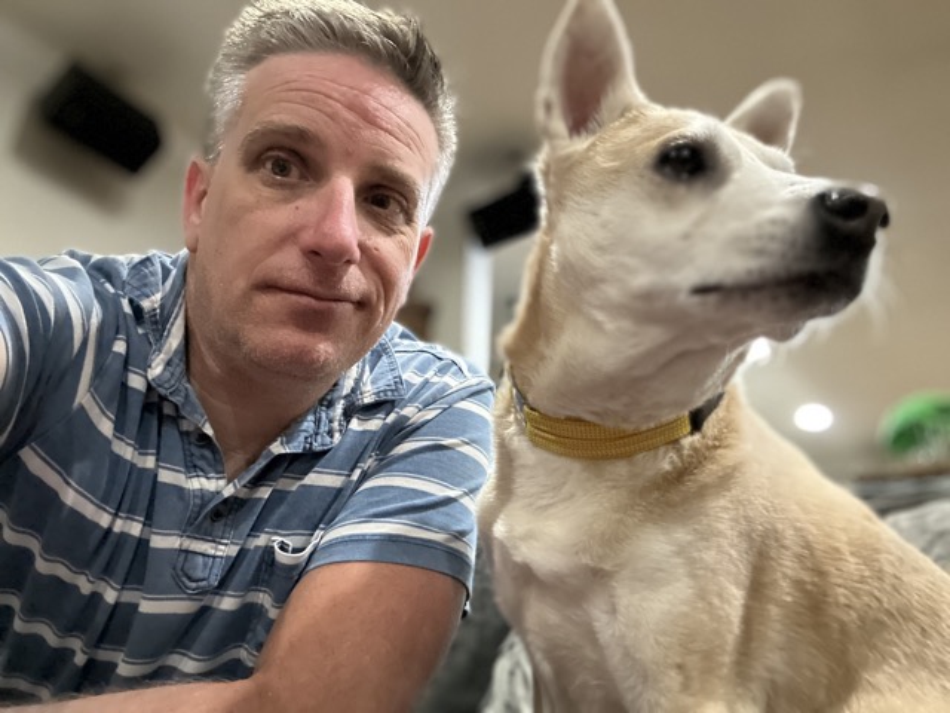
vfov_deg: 46.8
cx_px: 475
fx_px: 823
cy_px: 356
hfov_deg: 60.0
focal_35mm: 30
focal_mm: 2.69
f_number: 1.9
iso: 640
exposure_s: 1/28
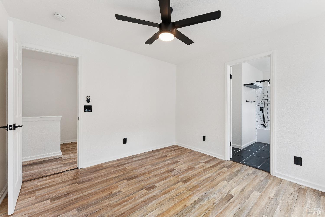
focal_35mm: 14
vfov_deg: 81.2
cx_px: 162
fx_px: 126
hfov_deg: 104.3
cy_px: 108
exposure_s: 1/8
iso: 100
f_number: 9
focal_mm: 14
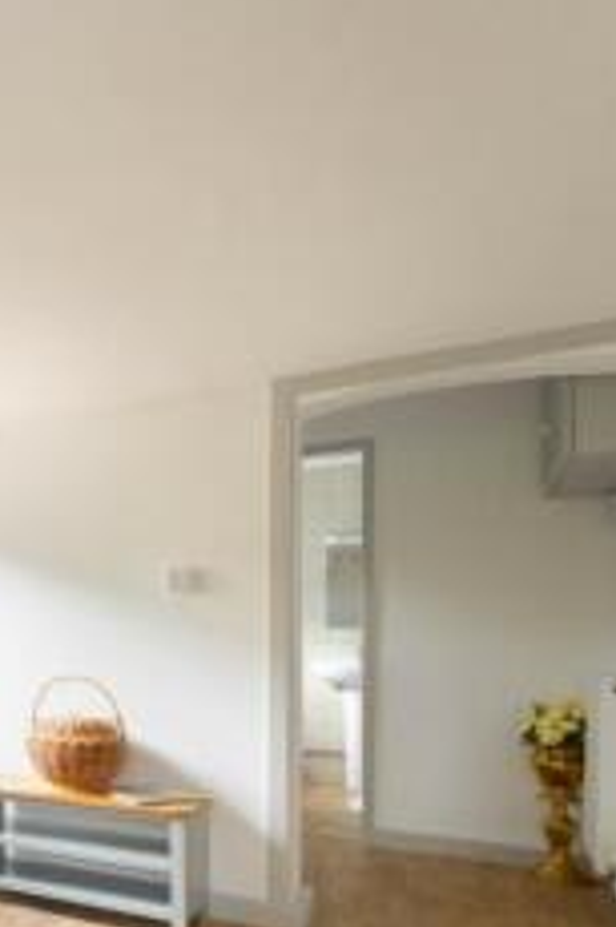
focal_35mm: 29
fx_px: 745
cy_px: 607
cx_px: -213
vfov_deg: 62.3
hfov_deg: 32.1
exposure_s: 1/4
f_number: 10
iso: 125
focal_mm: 14
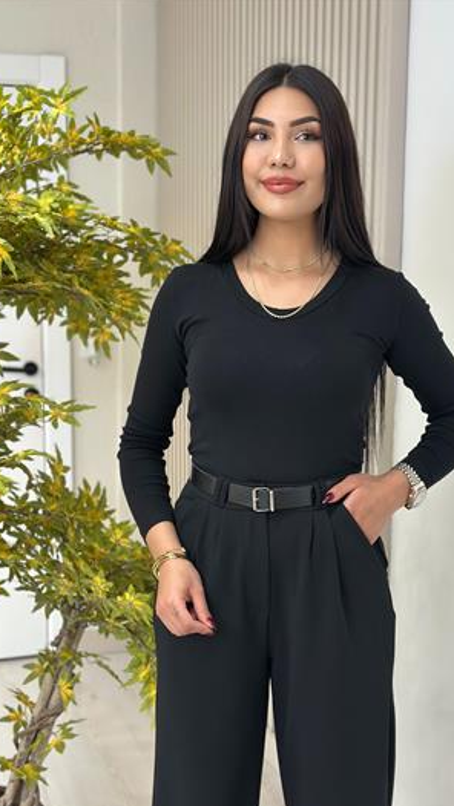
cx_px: 235
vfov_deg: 39.2
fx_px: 1134
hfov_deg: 22.6
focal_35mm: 53
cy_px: 404
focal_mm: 6.86
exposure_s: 1/100
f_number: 1.78
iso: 80
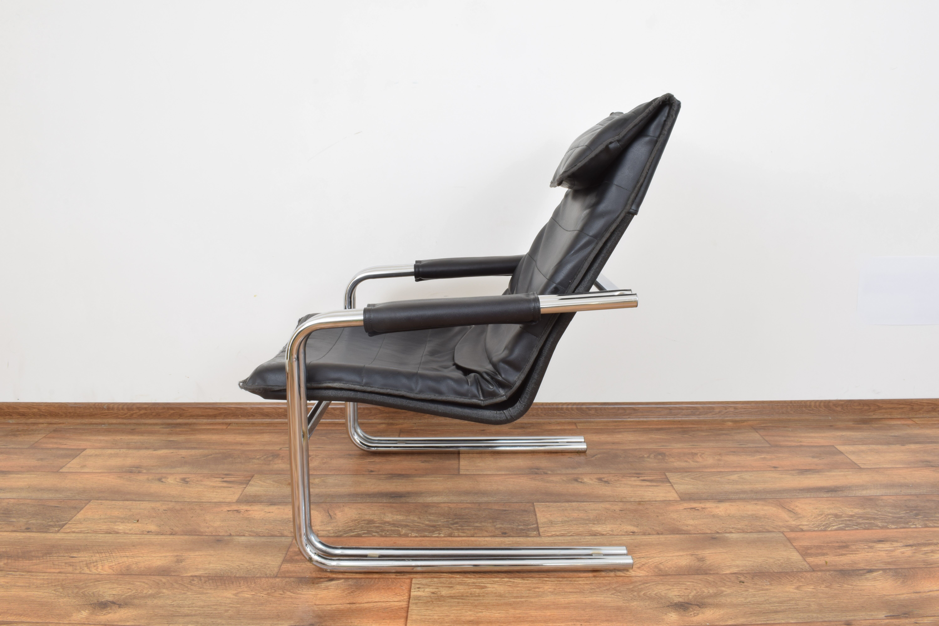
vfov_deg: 43.6
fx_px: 782
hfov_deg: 61.9
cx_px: 470
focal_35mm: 30
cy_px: 313
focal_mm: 20
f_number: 25
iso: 100
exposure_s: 3
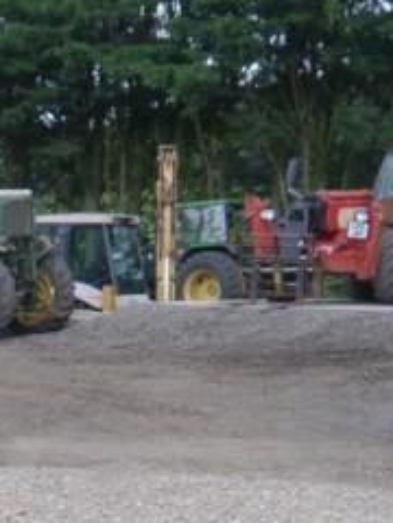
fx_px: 1938
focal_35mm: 128
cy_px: 488
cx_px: -247
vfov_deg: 15.2
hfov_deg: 11.0
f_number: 4
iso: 160
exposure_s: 1/125
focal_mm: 15
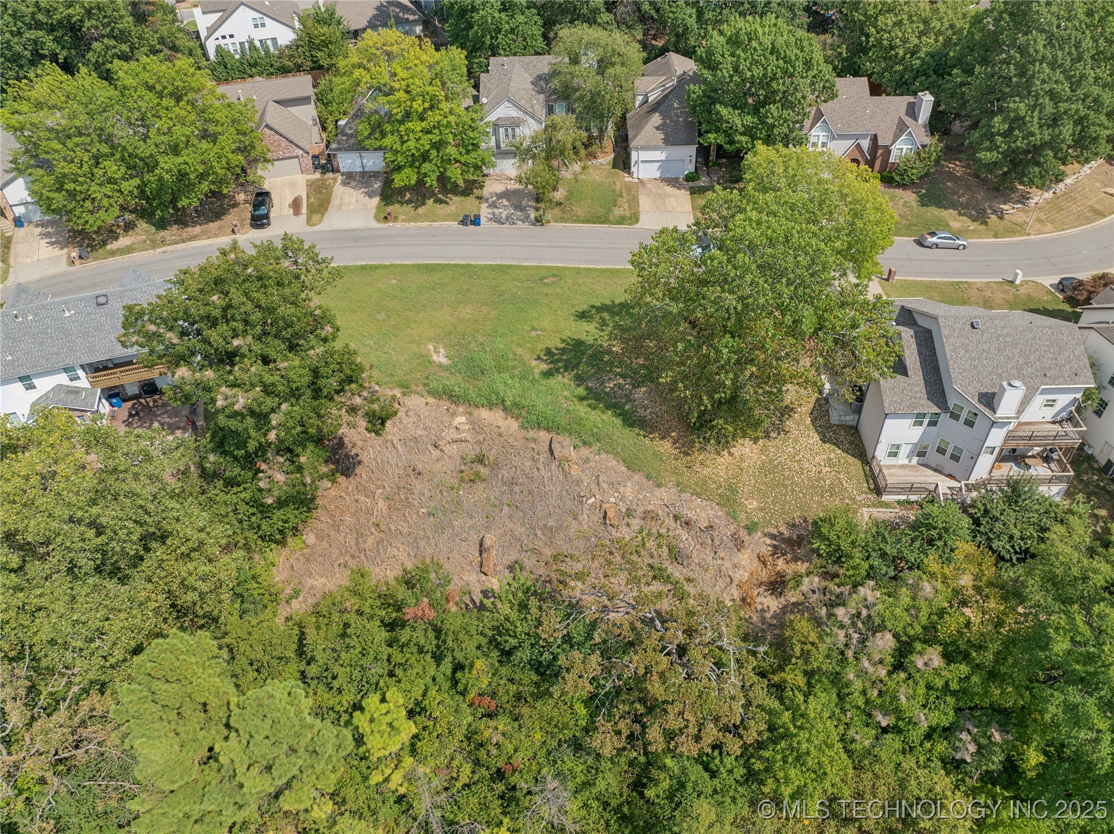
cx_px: 557
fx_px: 772
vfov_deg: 56.8
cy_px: 417
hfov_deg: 71.6
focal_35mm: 24
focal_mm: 12.3
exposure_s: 1/1250
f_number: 2.8
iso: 100
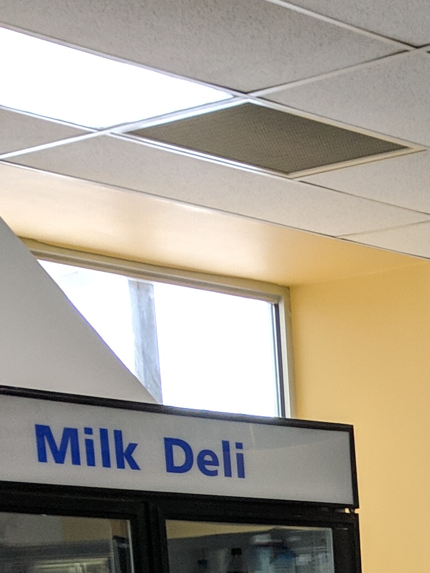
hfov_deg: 13.1
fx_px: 1656
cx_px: 819
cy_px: 938
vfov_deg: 17.1
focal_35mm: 100
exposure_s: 1/120
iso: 155
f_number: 2
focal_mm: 4.67
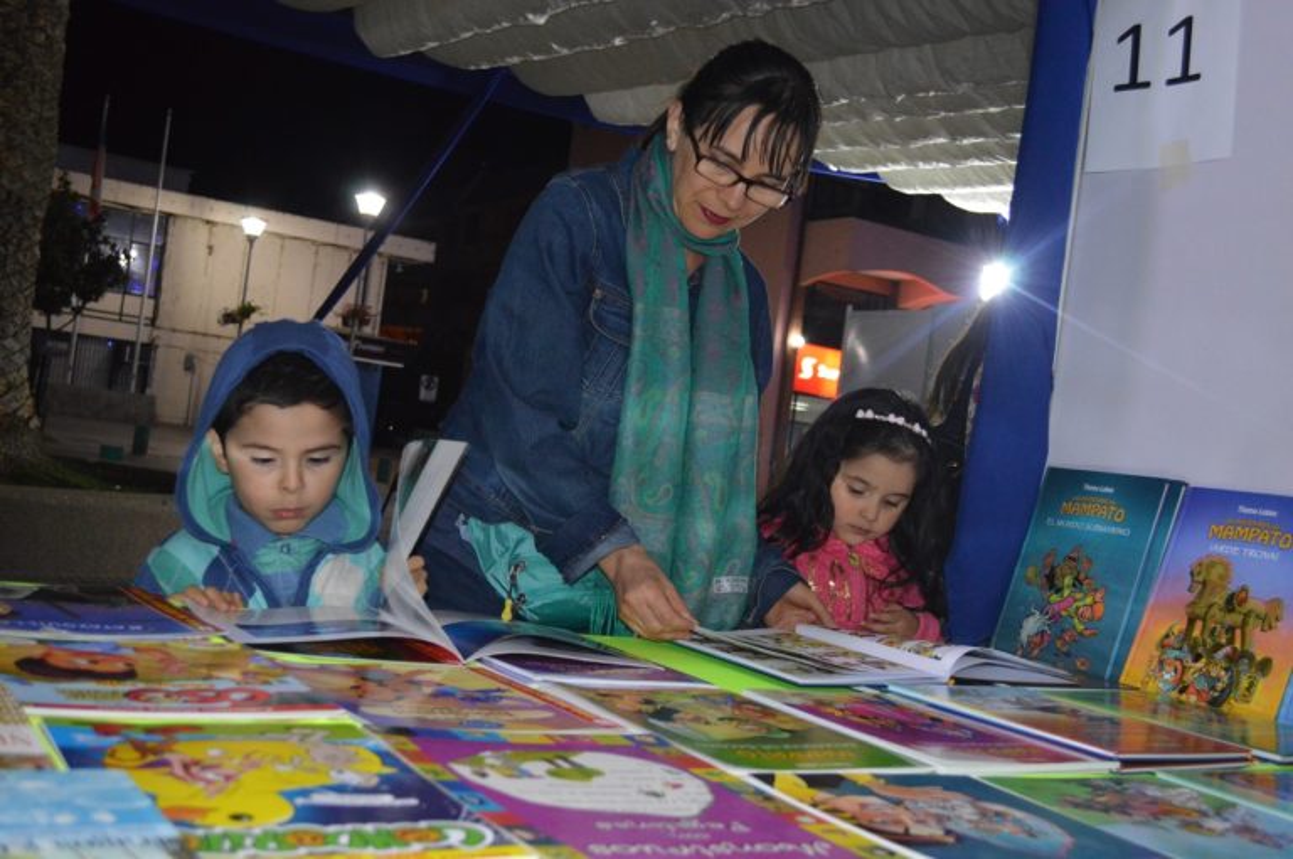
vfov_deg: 34.1
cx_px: 646
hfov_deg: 49.6
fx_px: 1399
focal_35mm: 39
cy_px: 430
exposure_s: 1/60
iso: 2800
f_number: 4.2
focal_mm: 26
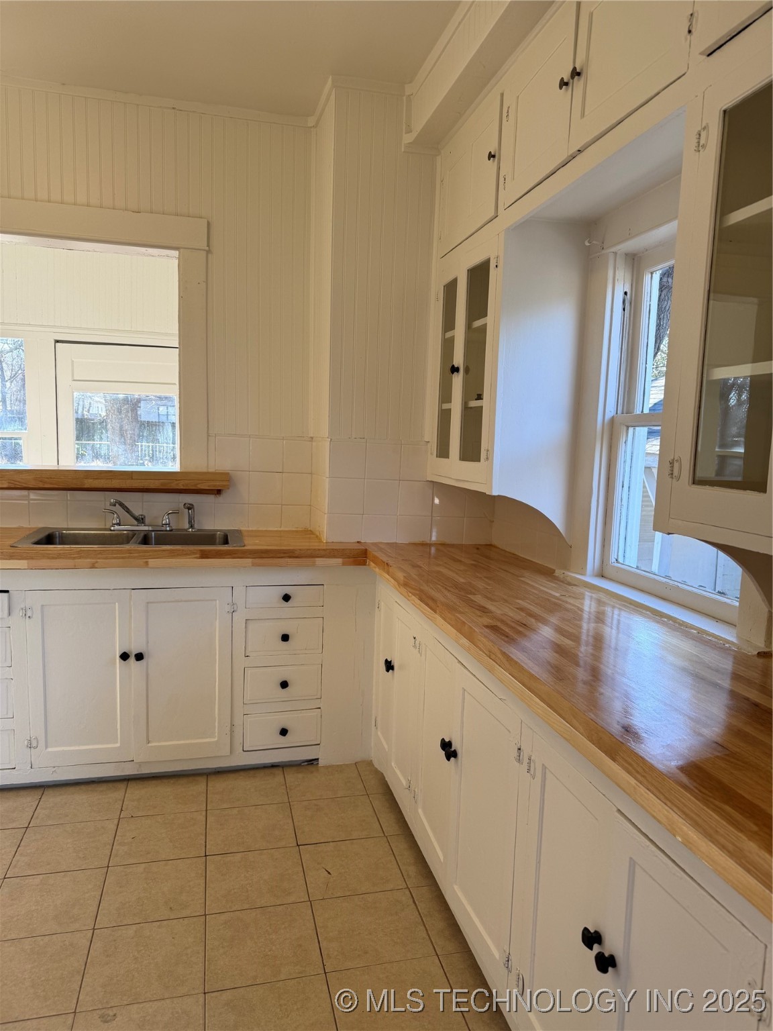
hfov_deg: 56.8
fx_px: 715
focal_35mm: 24
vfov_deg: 71.6
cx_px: 386
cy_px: 516
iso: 64
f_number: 1.78
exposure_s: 1/167
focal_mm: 6.76
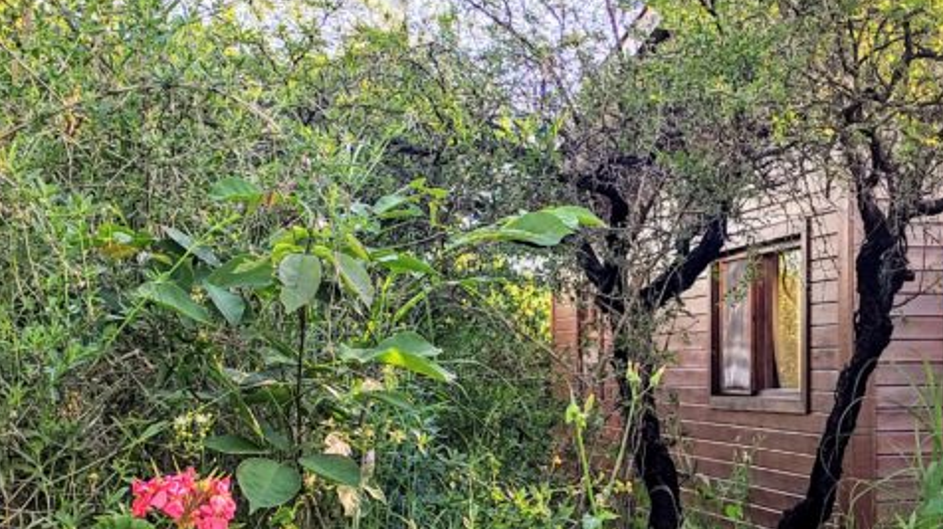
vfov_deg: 19.4
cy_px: 468
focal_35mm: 61
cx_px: 620
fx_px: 1524
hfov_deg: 34.1
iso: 103
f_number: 1.79
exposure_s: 1/100
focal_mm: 4.74
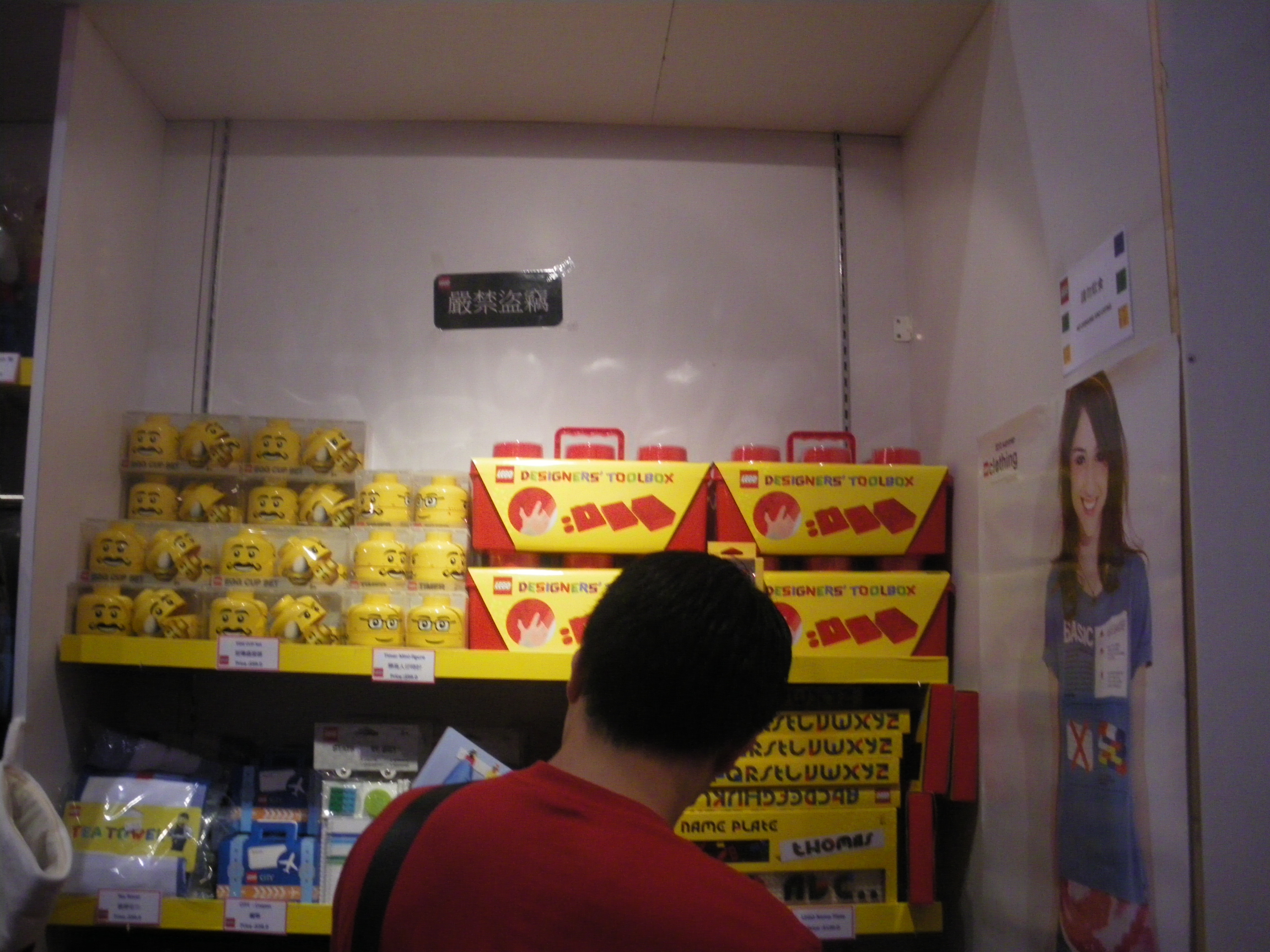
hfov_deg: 51.4
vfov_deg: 39.7
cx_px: 635
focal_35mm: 36
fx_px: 1321
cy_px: 476
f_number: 3.5
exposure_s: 1/60
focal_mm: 6.3
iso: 400
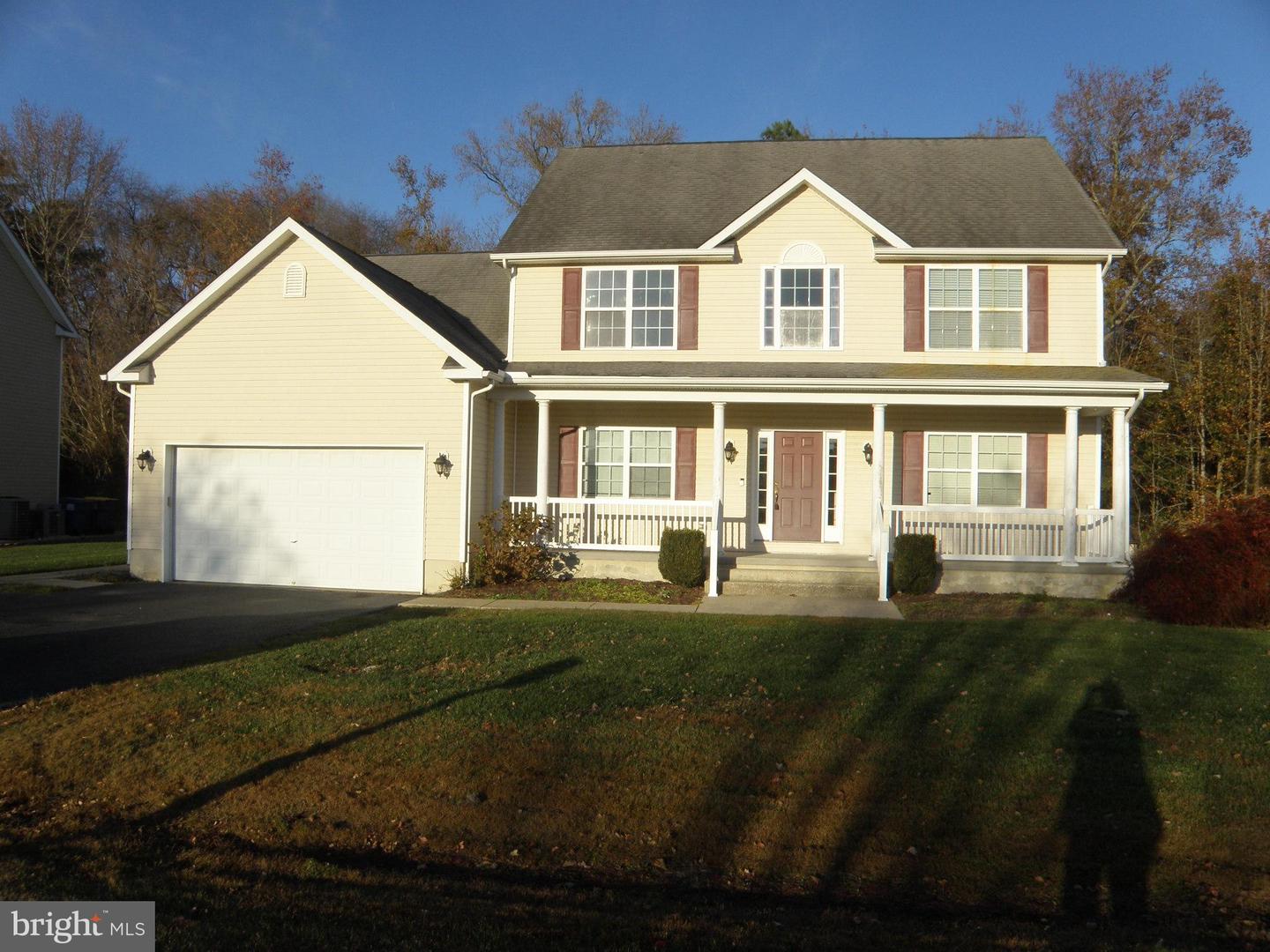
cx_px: 635
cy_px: 476
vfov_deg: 53.1
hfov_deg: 67.3
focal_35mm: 26
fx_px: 954
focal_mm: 4.6
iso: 64
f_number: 5.6
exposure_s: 1/320
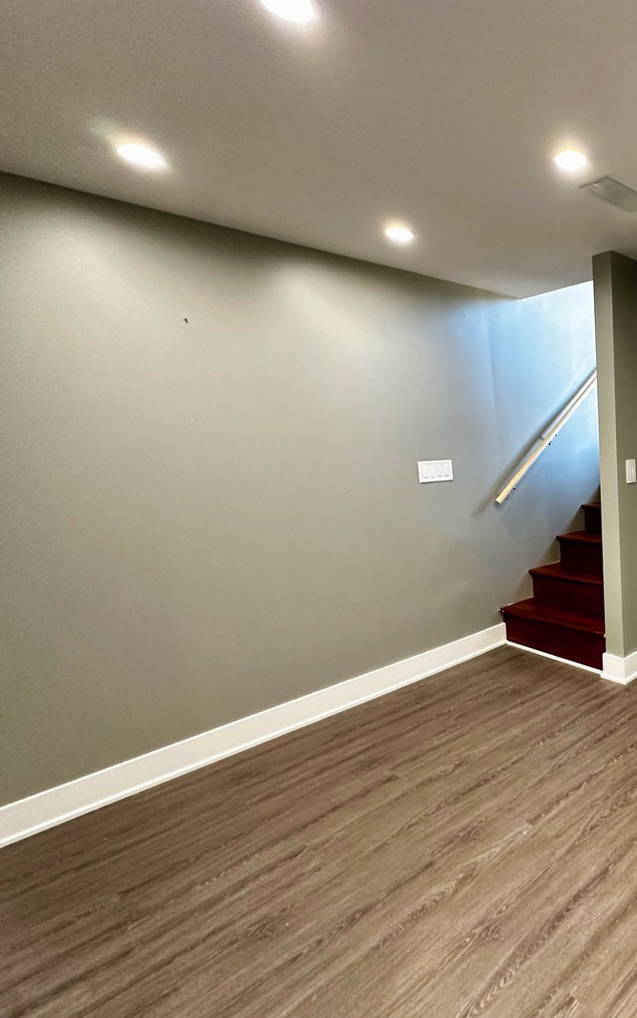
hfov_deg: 48.5
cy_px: 506
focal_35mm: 20
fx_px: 555
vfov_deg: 85.0
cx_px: 644
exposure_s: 1/60
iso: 320
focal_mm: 2.22
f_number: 2.2
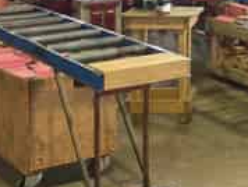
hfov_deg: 19.6
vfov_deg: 14.8
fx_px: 689
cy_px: -57
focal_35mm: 96
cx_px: 272
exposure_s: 1/122
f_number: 1.8
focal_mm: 4.25
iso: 50
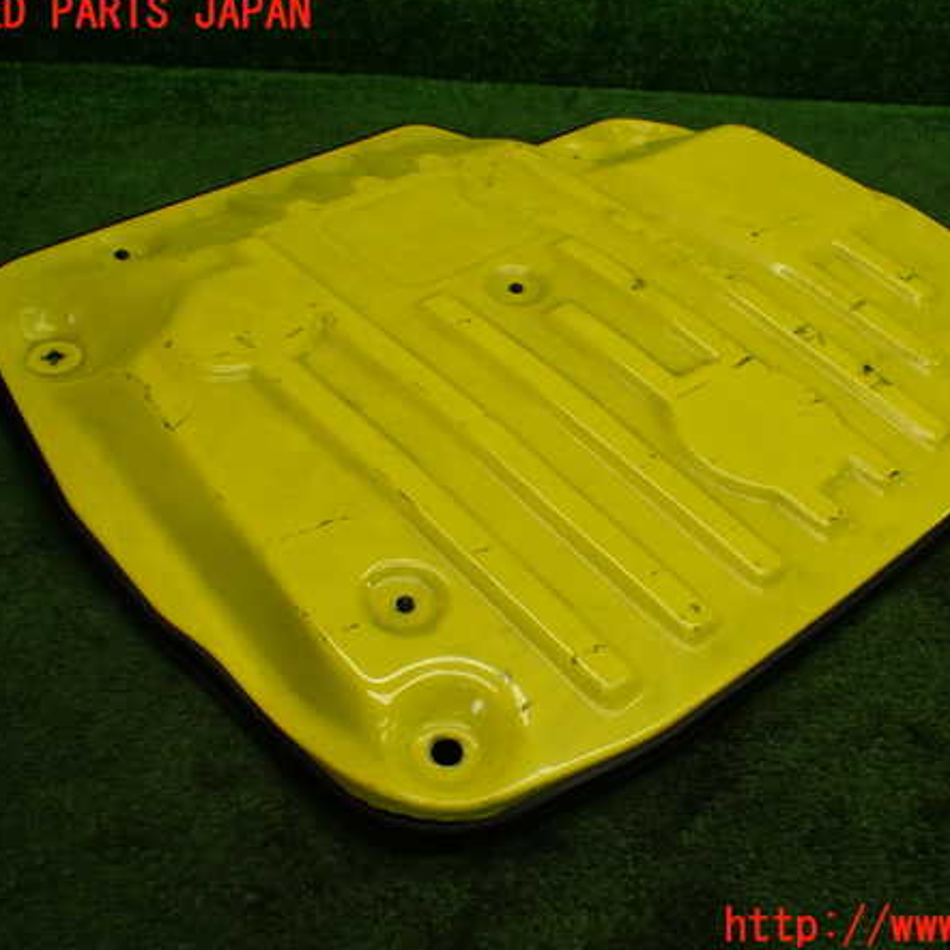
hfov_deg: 45.8
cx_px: 565
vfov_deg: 46.0
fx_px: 1118
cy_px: 471
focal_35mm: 36
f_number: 2.3
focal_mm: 5.4
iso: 160
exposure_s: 1/125
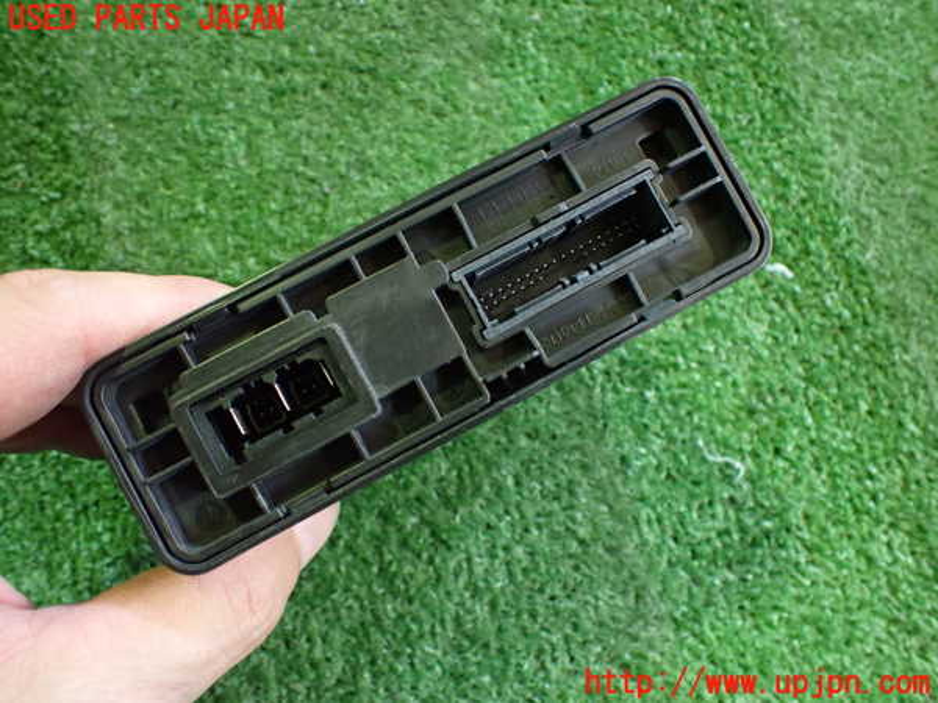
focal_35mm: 30
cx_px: 469
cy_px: 352
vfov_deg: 46.8
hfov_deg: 60.0
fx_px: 813
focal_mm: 5.4
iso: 800
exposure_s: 1/60
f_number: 2.3
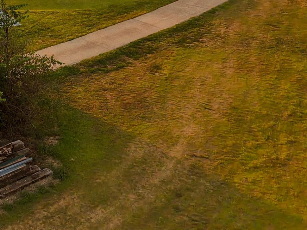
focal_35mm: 76
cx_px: -62
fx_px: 674
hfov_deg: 23.4
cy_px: -106
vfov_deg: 17.6
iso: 100
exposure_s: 1/800
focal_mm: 8.67
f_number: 1.8
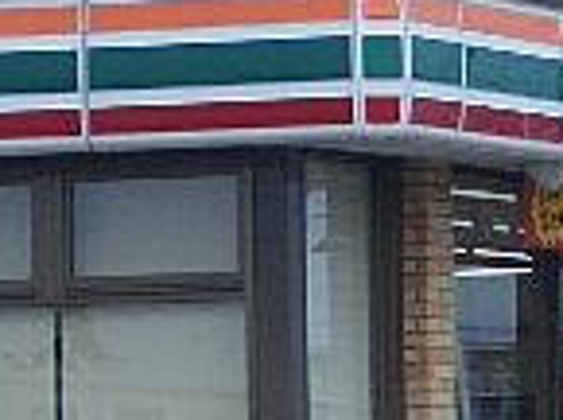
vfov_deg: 3.2
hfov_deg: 4.3
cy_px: 327
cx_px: 493
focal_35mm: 465
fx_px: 7544
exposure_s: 1/320
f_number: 4.8
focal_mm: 17.4
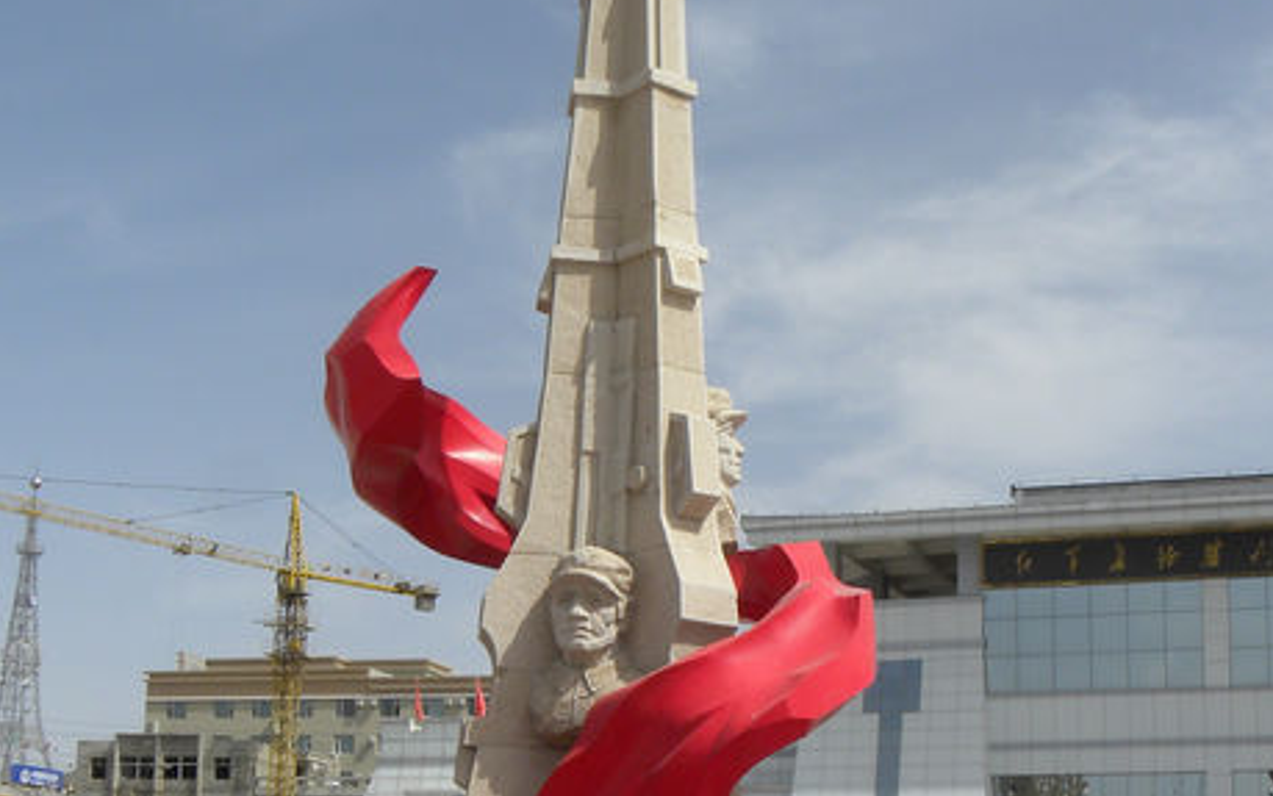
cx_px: 757
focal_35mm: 54
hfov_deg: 37.4
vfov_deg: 23.7
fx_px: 1874
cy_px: 603
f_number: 6.3
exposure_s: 1/337
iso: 64
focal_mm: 4.6
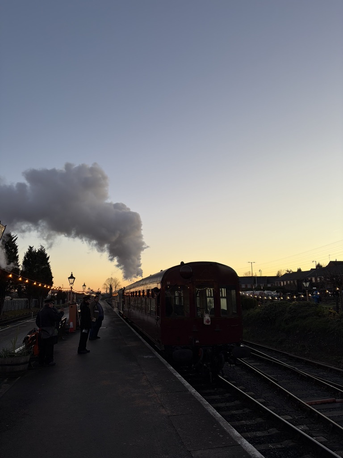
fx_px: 344
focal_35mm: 26
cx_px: 172
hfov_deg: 53.1
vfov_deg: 67.3
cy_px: 229
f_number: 1.6
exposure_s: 1/121
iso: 32
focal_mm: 5.96
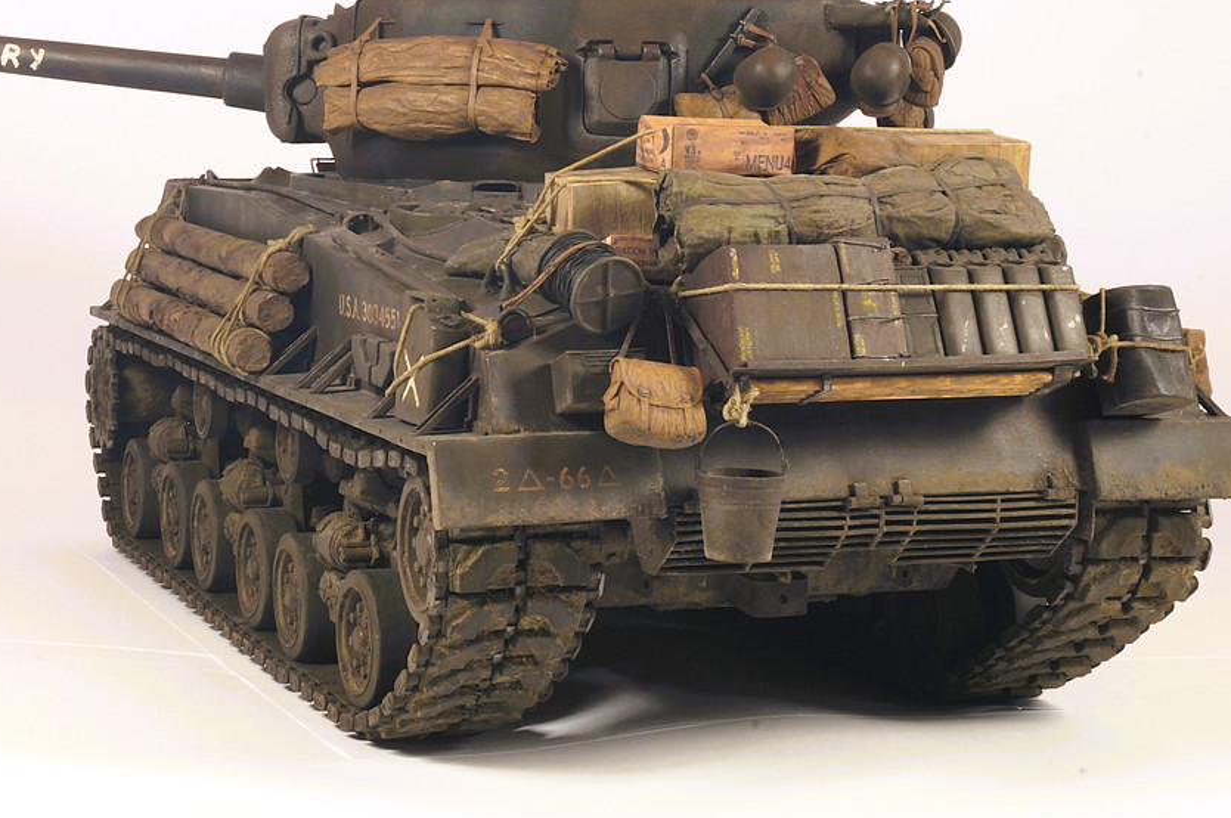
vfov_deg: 20.7
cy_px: 233
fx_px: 2220
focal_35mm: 65
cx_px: 418
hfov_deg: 30.8
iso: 125
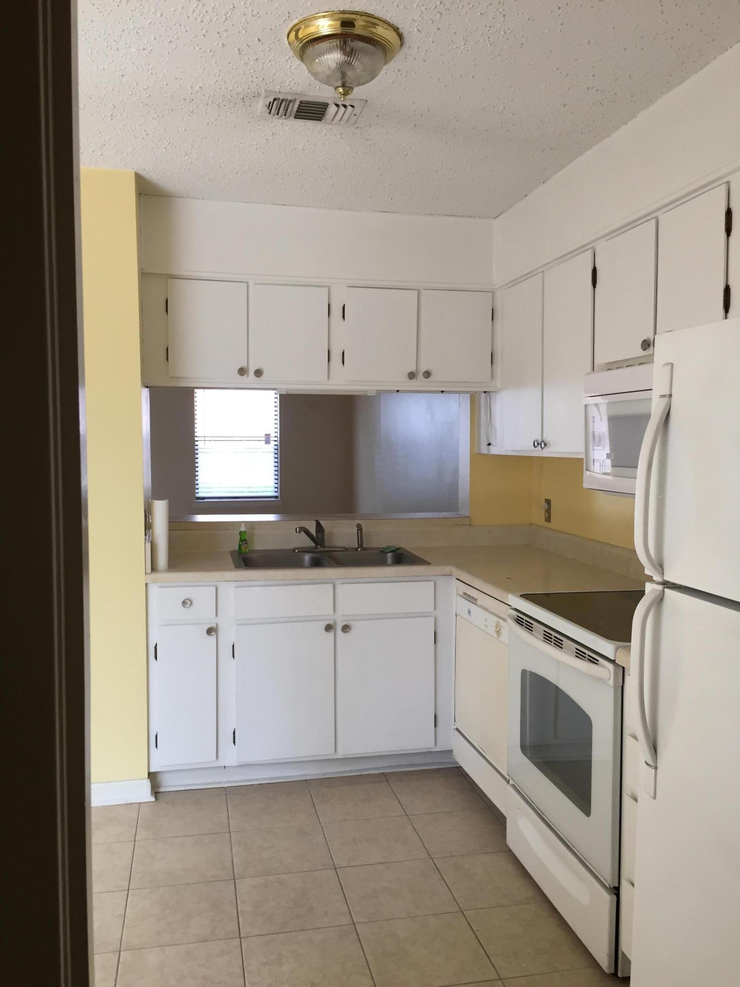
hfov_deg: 48.2
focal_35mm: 29
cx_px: 370
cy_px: 494
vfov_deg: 61.7
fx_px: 827
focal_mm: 4.15
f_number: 2.2
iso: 32
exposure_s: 1/40
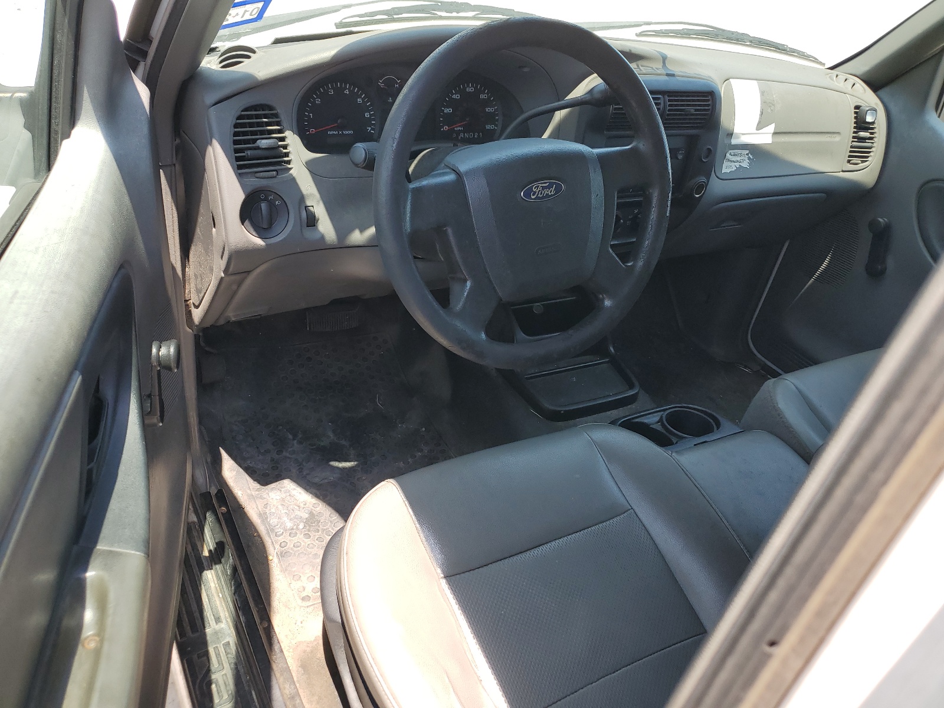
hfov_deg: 67.3
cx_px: 472
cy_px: 354
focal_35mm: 26
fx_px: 709
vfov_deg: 53.1
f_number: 1.5
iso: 50
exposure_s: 1/526
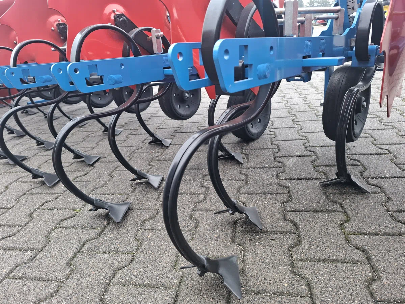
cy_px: 152
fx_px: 269
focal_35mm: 23
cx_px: 202
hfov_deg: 73.9
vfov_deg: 58.9
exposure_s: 1/100
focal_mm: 5.54
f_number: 1.8
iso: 100
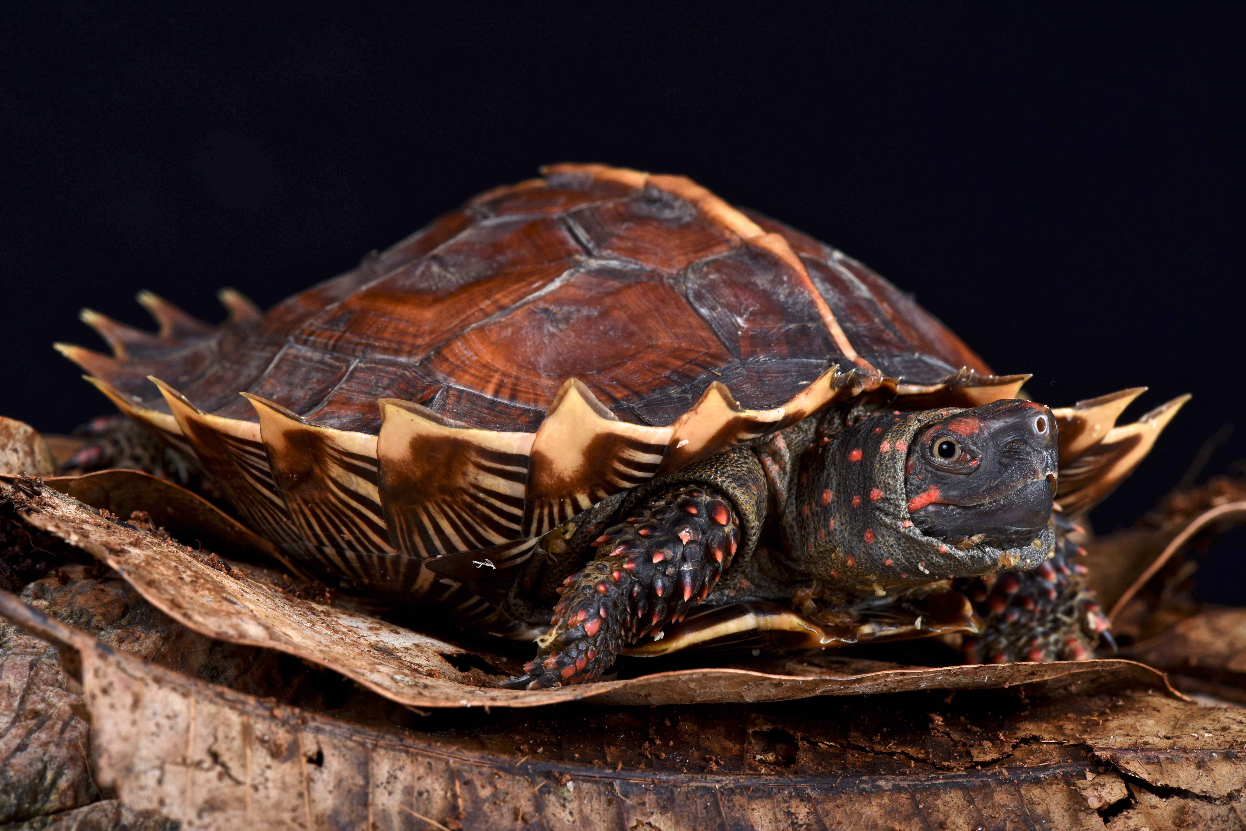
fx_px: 3635
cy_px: 416
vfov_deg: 13.1
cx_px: 623
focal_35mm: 105
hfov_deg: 19.5
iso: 200
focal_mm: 105
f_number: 18
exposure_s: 1/200
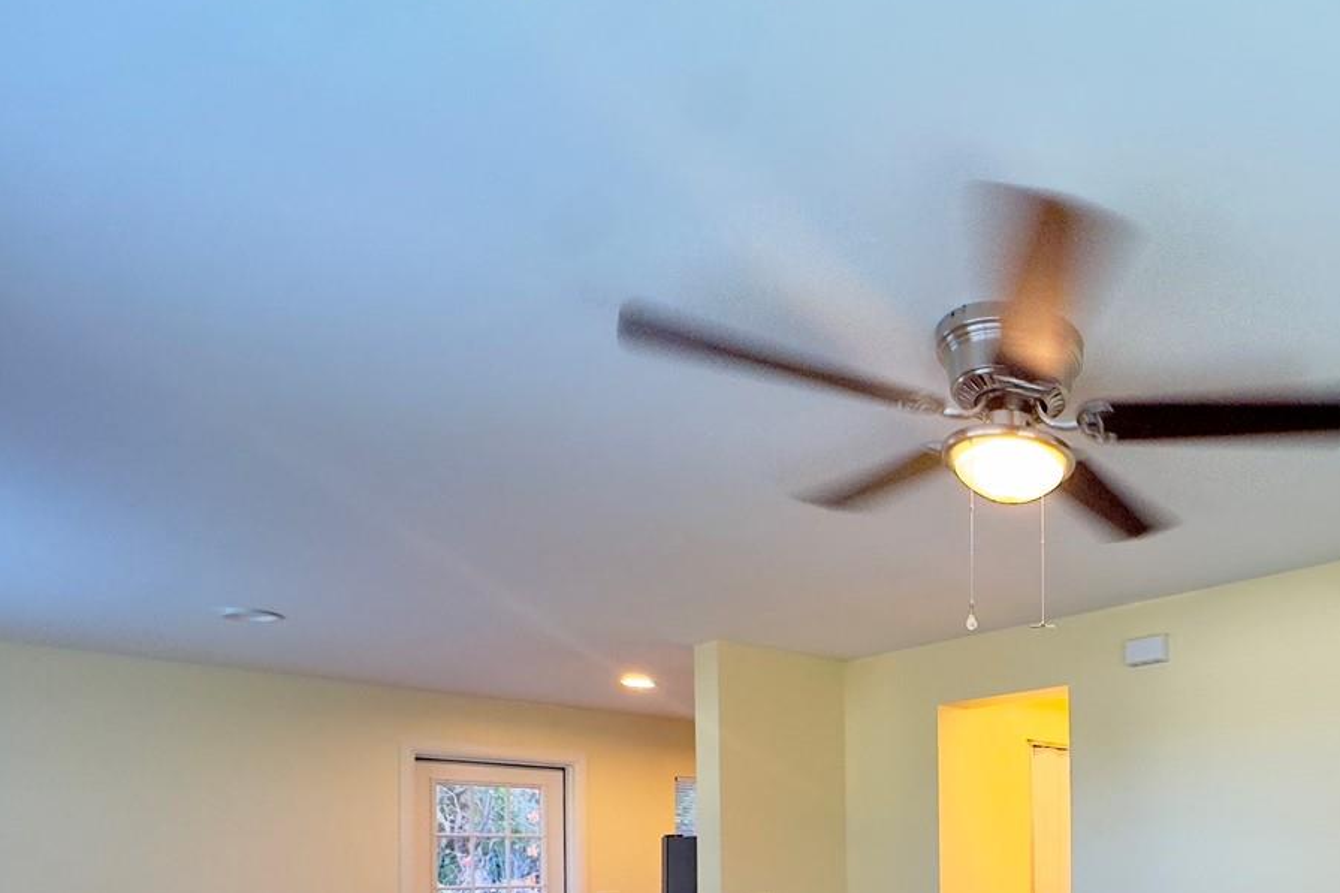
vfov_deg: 43.7
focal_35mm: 26
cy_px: 854
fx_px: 968
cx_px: 1159
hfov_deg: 60.7
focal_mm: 2.22
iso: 250
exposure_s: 1/60
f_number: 2.2
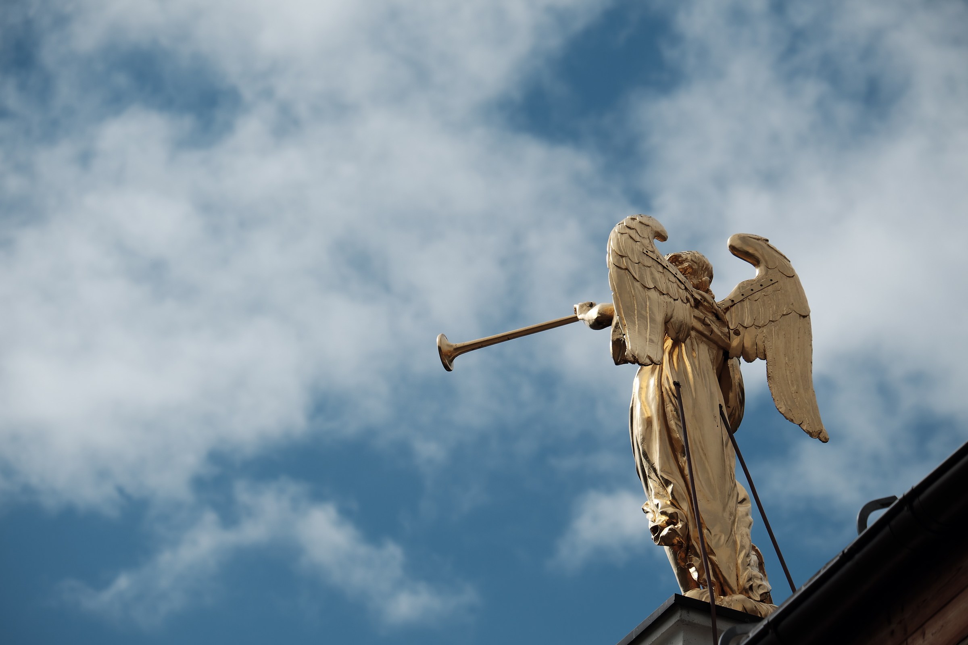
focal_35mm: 300
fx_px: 8066
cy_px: 322
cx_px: 484
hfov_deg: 6.9
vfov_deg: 4.6
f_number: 7.1
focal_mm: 200
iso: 200
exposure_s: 1/1000
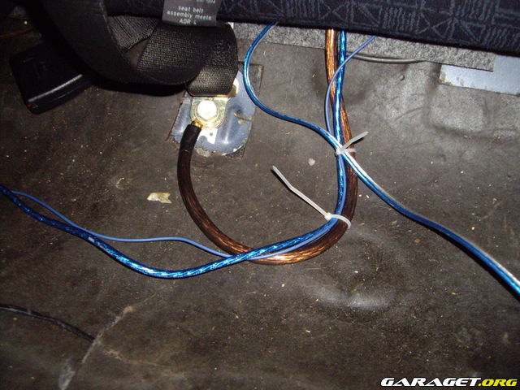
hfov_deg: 49.0
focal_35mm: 38
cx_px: 260
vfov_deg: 37.7
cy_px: 195
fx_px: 571
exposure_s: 1/40
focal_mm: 6.2
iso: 400
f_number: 2.7
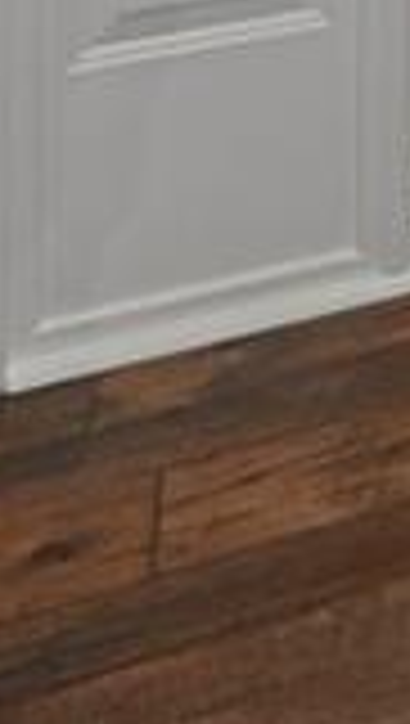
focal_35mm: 75
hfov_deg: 13.5
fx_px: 1444
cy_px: -764
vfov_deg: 18.0
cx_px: 861
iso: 400
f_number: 8
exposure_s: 1/1.25
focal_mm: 10
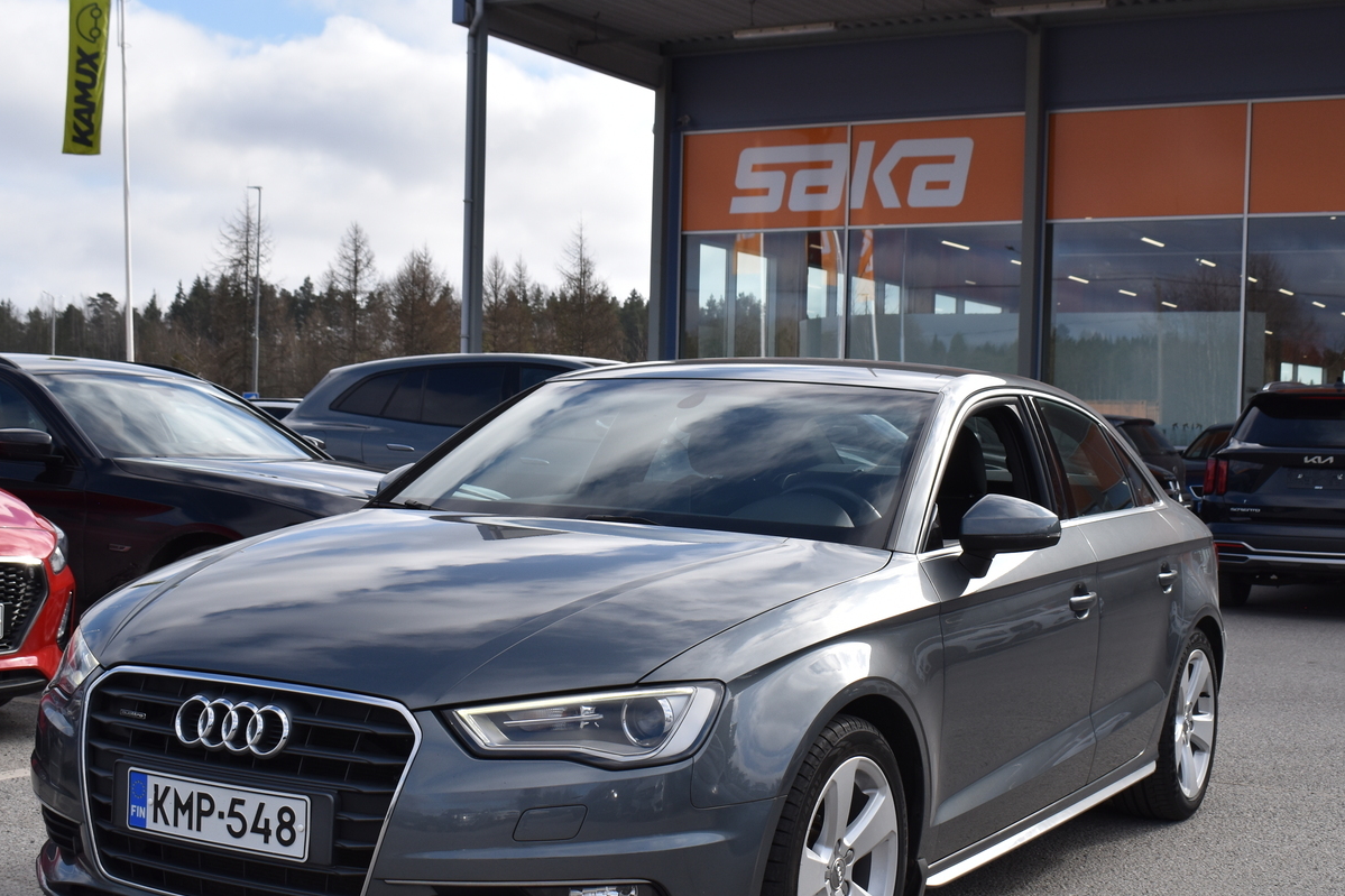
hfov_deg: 39.1
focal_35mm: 51
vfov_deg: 26.5
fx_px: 1893
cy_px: 564
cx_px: 690
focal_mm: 25
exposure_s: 1/500
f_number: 8
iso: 200
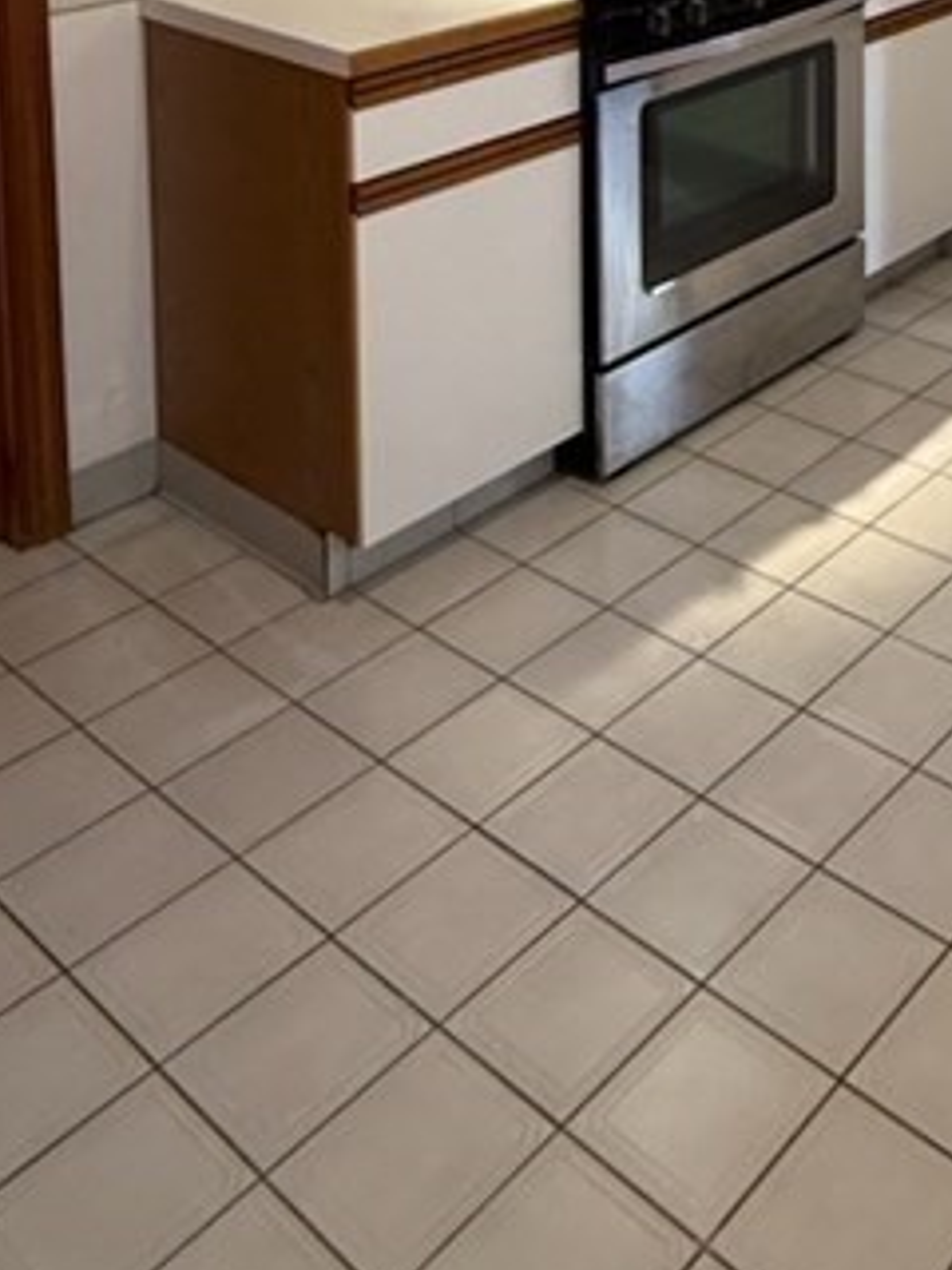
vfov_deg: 35.7
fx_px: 1540
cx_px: 960
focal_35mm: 42
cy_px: -230
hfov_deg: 31.6
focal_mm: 2.22
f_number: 2.2
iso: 250
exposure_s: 1/60
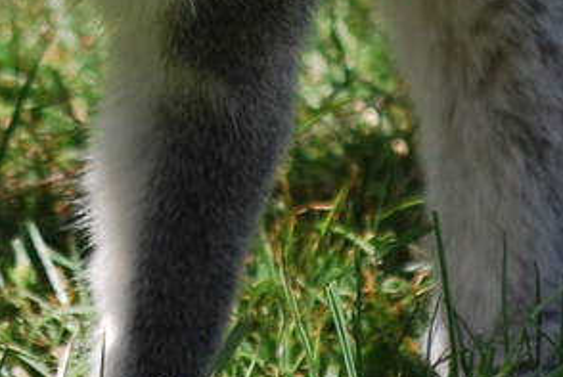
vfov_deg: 0.9
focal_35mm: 1592
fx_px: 24930
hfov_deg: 1.3
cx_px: -48
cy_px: -286
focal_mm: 195
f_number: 5
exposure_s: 1/1000
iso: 200
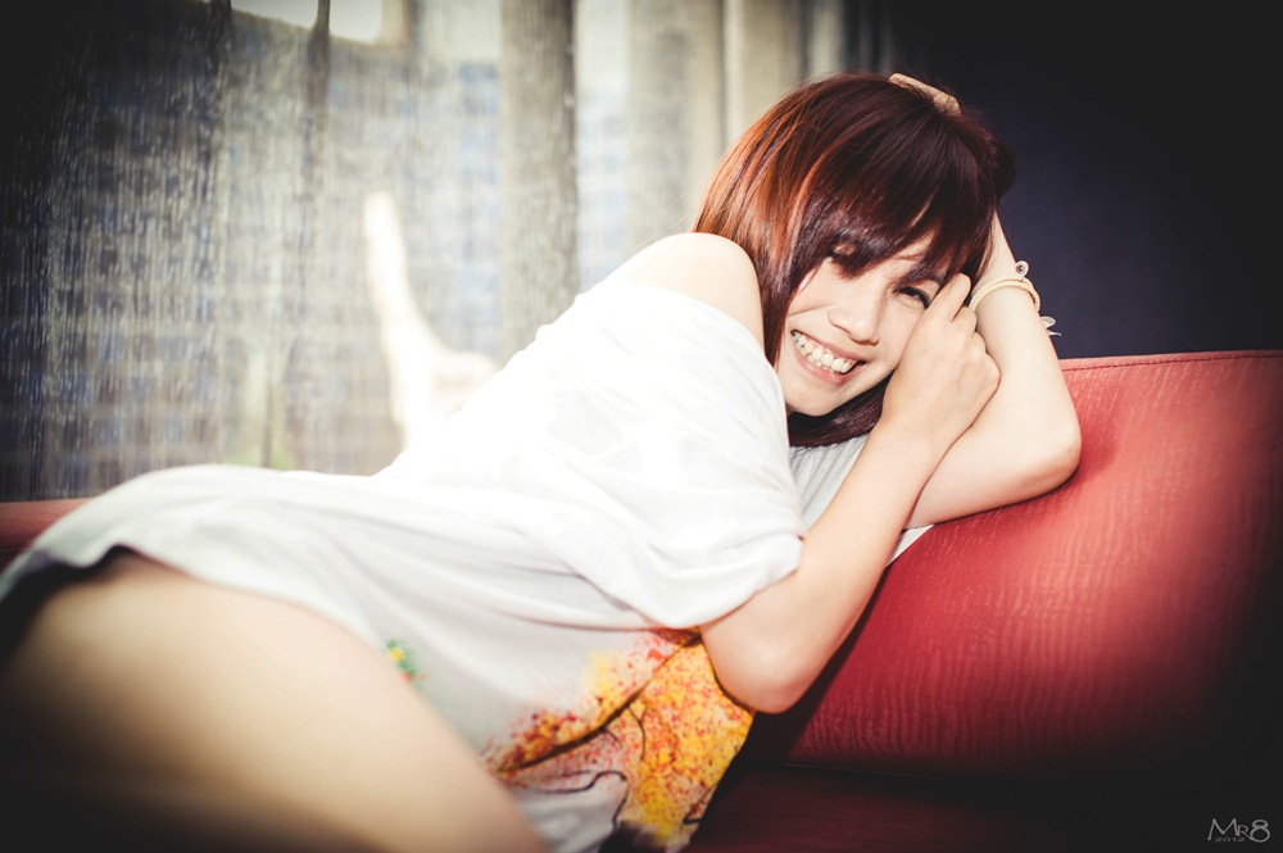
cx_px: 642
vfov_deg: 26.9
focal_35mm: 50
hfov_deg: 39.6
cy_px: 426
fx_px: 1780
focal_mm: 50
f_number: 2.2
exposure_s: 1/60
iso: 800
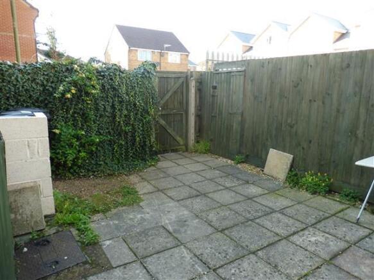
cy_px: 140
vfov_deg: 56.8
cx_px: 187
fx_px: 259
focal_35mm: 24
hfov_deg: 71.6
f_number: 3.3
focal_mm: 4.3
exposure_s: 1/125
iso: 100
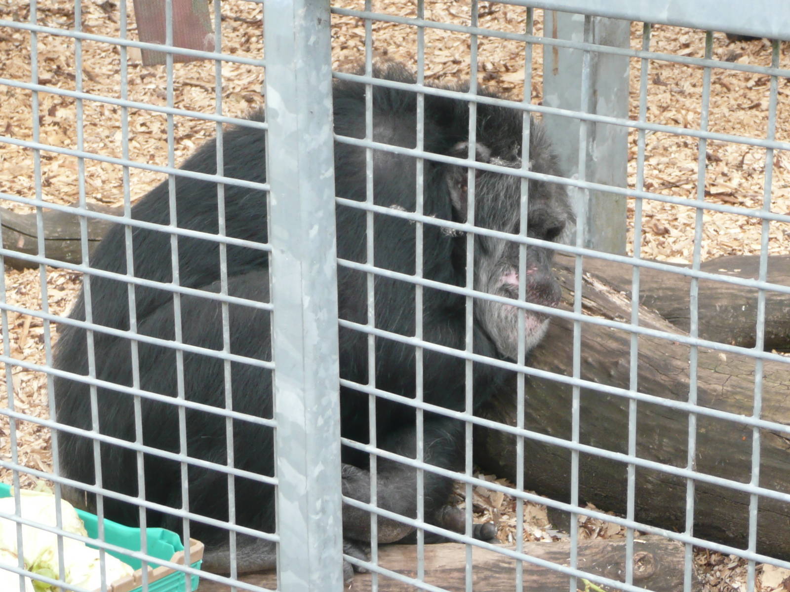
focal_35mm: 125
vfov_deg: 11.9
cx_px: 395
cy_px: 296
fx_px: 2853
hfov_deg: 15.8
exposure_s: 1/80
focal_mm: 13.7
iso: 100
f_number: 4.7
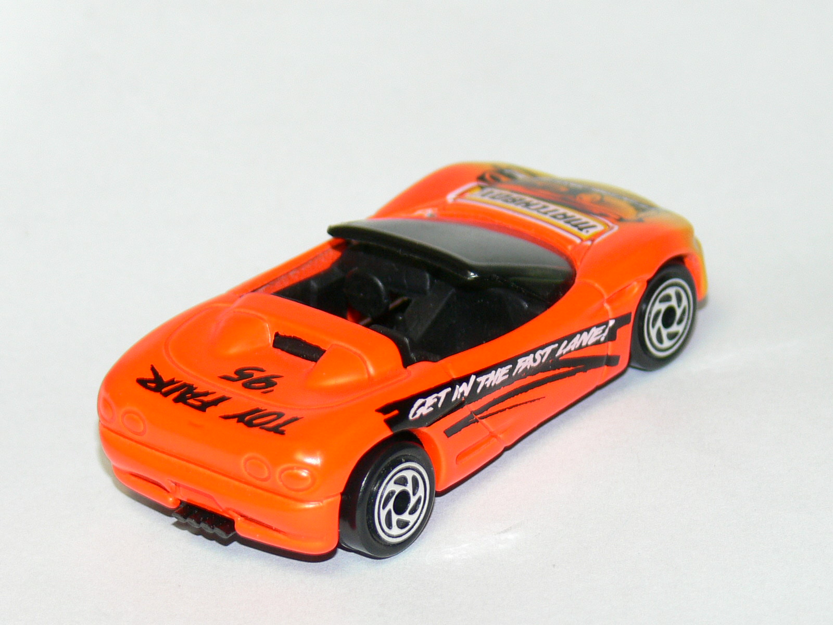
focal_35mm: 205
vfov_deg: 7.2
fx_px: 4933
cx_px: 416
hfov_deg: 9.7
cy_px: 312
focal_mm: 27.2
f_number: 3.6
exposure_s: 1/30
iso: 100
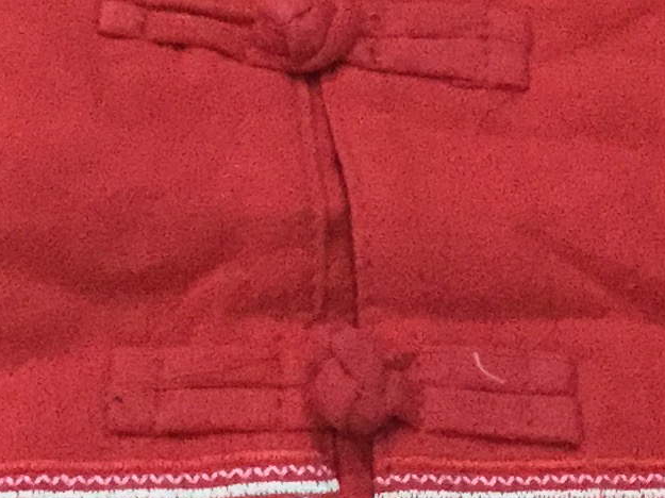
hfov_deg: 12.2
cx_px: 165
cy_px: -196
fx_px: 3110
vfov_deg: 9.0
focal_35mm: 162
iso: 500
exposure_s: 1/17
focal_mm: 3.3
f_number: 2.4
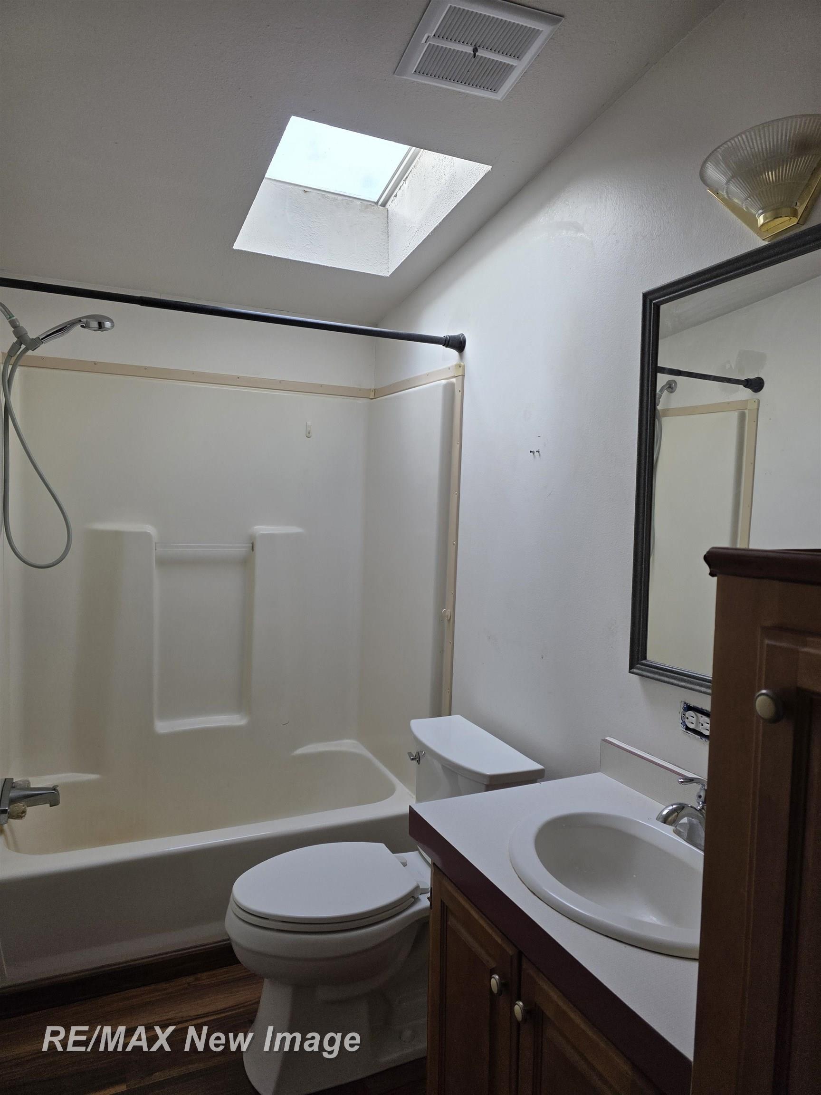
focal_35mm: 23
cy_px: 548
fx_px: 727
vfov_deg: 73.9
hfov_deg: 58.9
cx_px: 410
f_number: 1.7
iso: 50
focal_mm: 6.3
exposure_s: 1/180
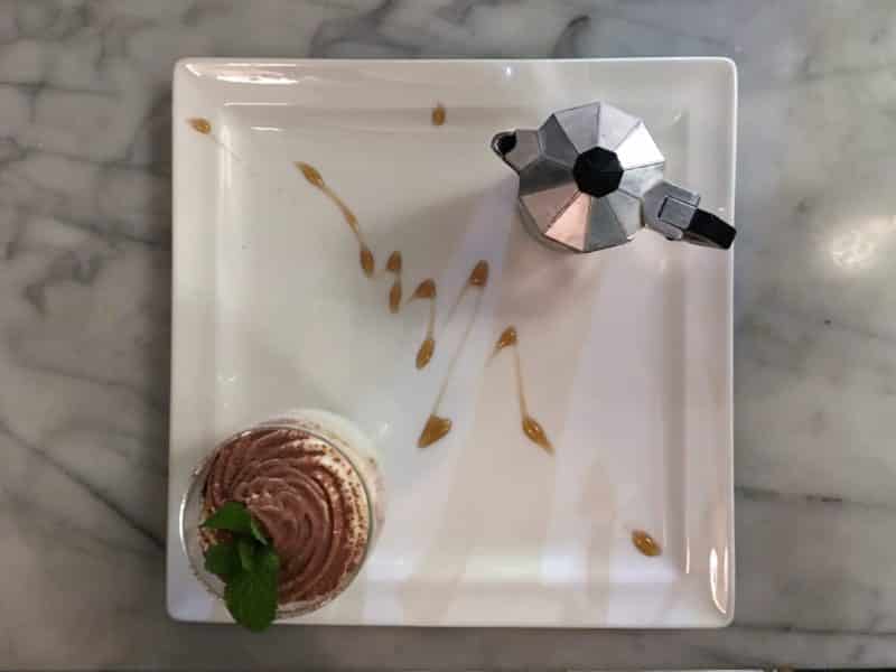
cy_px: 336
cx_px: 448
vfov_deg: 48.2
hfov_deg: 61.7
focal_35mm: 29
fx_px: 751
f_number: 2.2
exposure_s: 1/15
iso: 500
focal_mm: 4.15
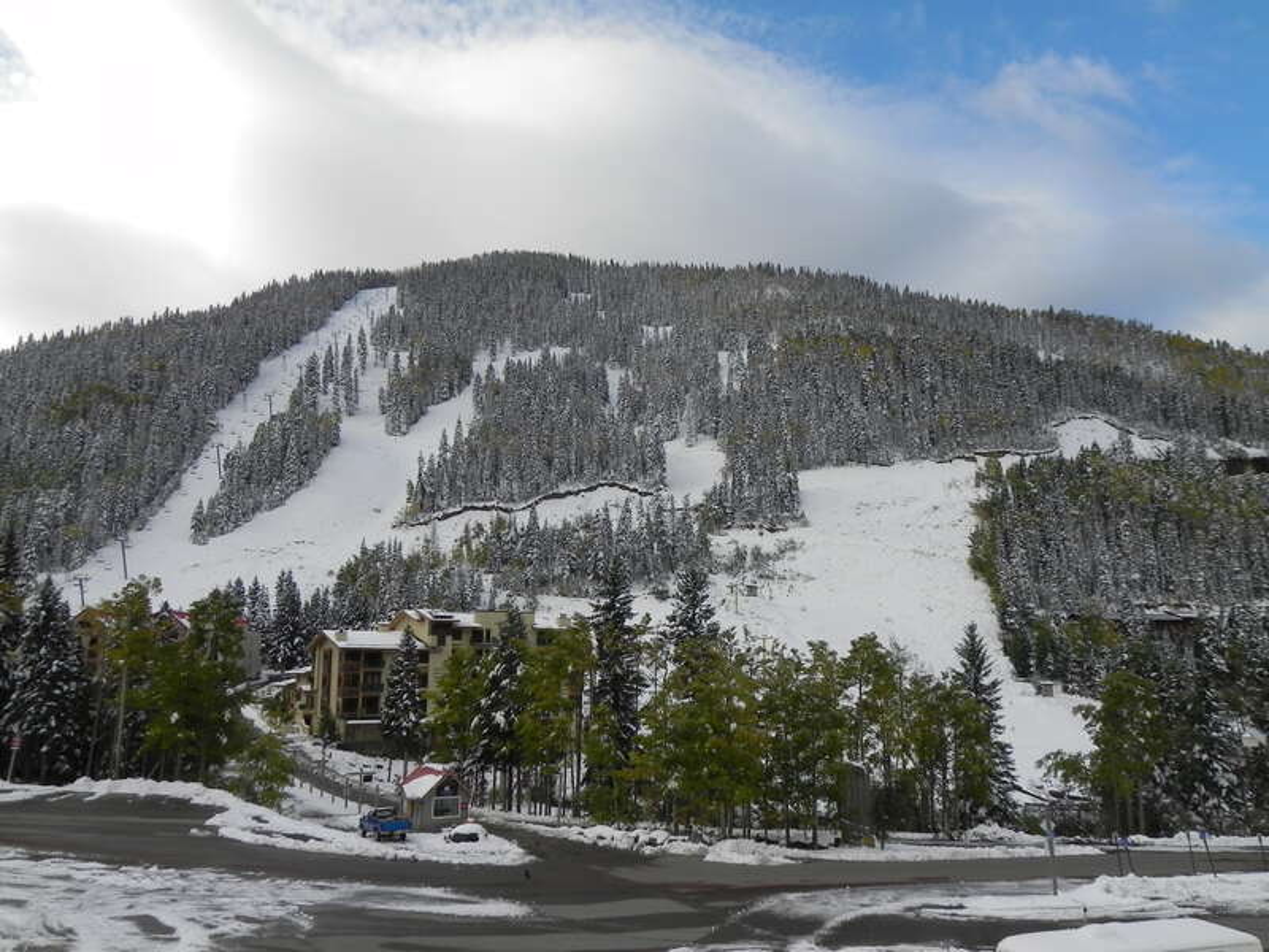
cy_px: 476
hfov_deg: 61.7
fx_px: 1063
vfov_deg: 48.2
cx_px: 634
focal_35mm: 29
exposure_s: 1/290
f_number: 6.3
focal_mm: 5.2
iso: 160
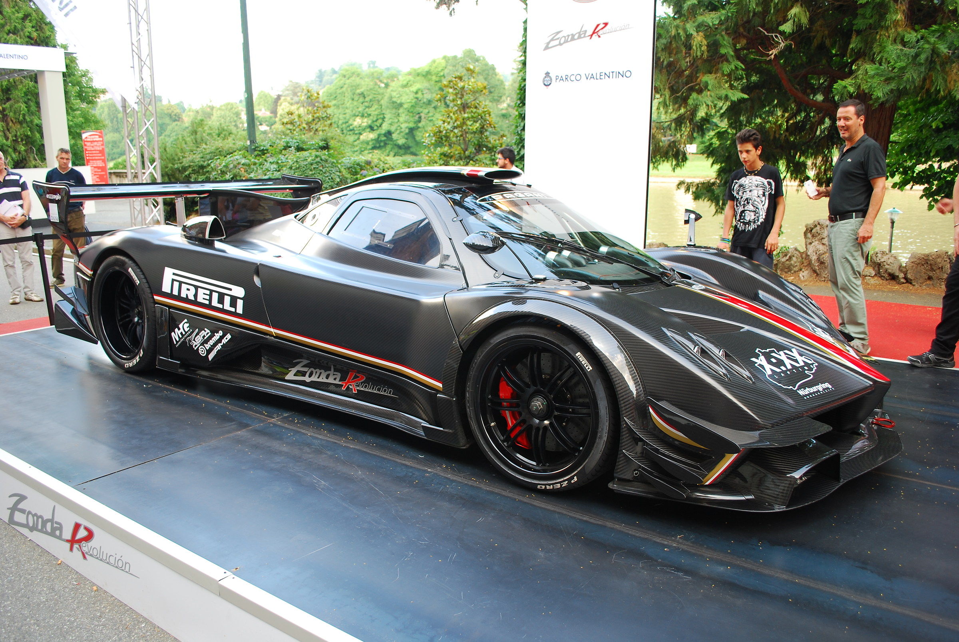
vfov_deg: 48.0
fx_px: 720
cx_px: 480
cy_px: 321
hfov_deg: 67.3
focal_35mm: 27
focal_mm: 18
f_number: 3.5
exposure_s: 1/25
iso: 100
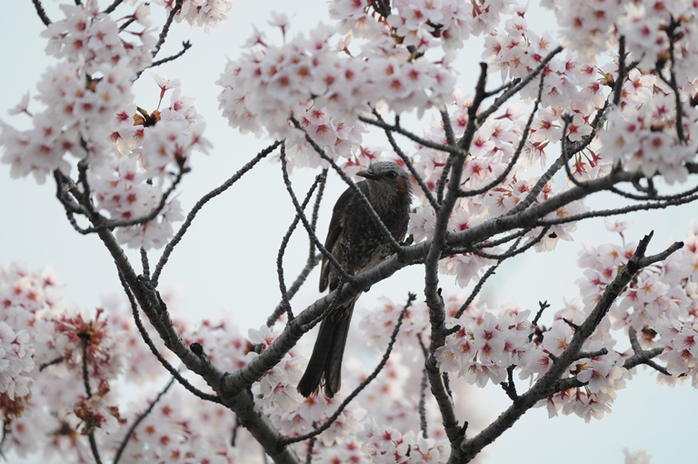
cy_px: 232
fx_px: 14523
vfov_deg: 1.8
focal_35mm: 750
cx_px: 349
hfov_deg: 2.8
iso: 200
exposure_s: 1/250
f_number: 4
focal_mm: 500
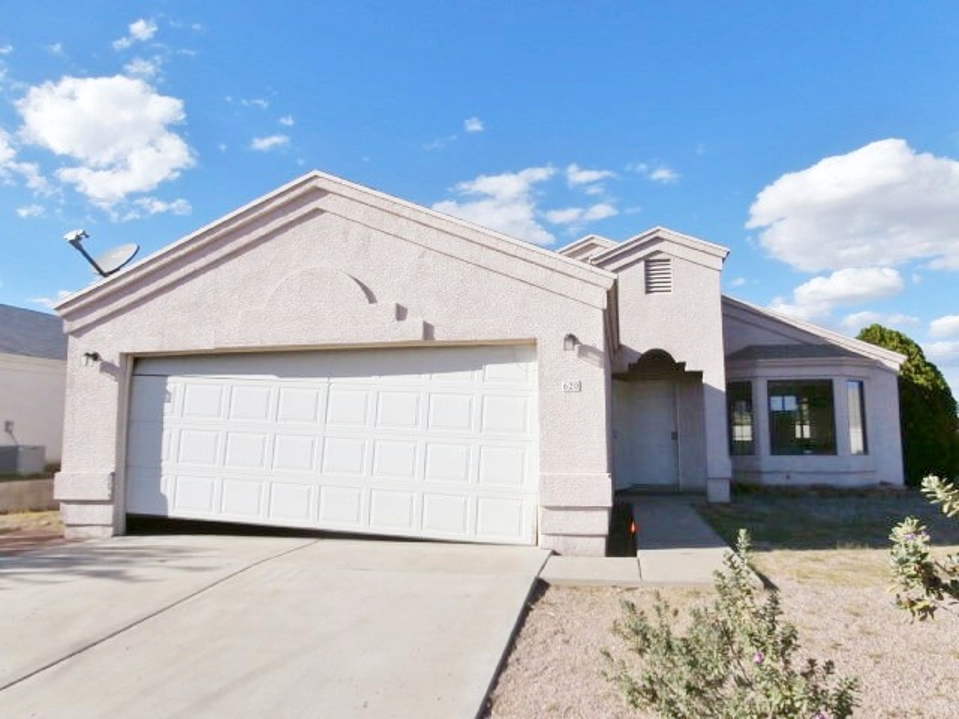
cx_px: 480
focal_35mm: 24
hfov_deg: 71.6
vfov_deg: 56.8
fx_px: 665
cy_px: 360
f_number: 7.9
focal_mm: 4.2
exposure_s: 1/320
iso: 100
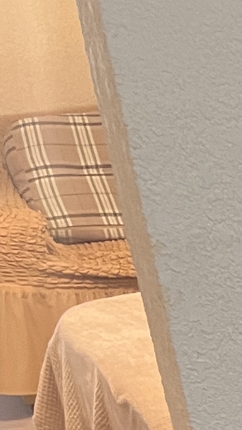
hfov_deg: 6.6
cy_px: 481
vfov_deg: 15.2
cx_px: 1027
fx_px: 1563
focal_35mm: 137
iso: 200
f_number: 1.6
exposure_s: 1/50
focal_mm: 5.1
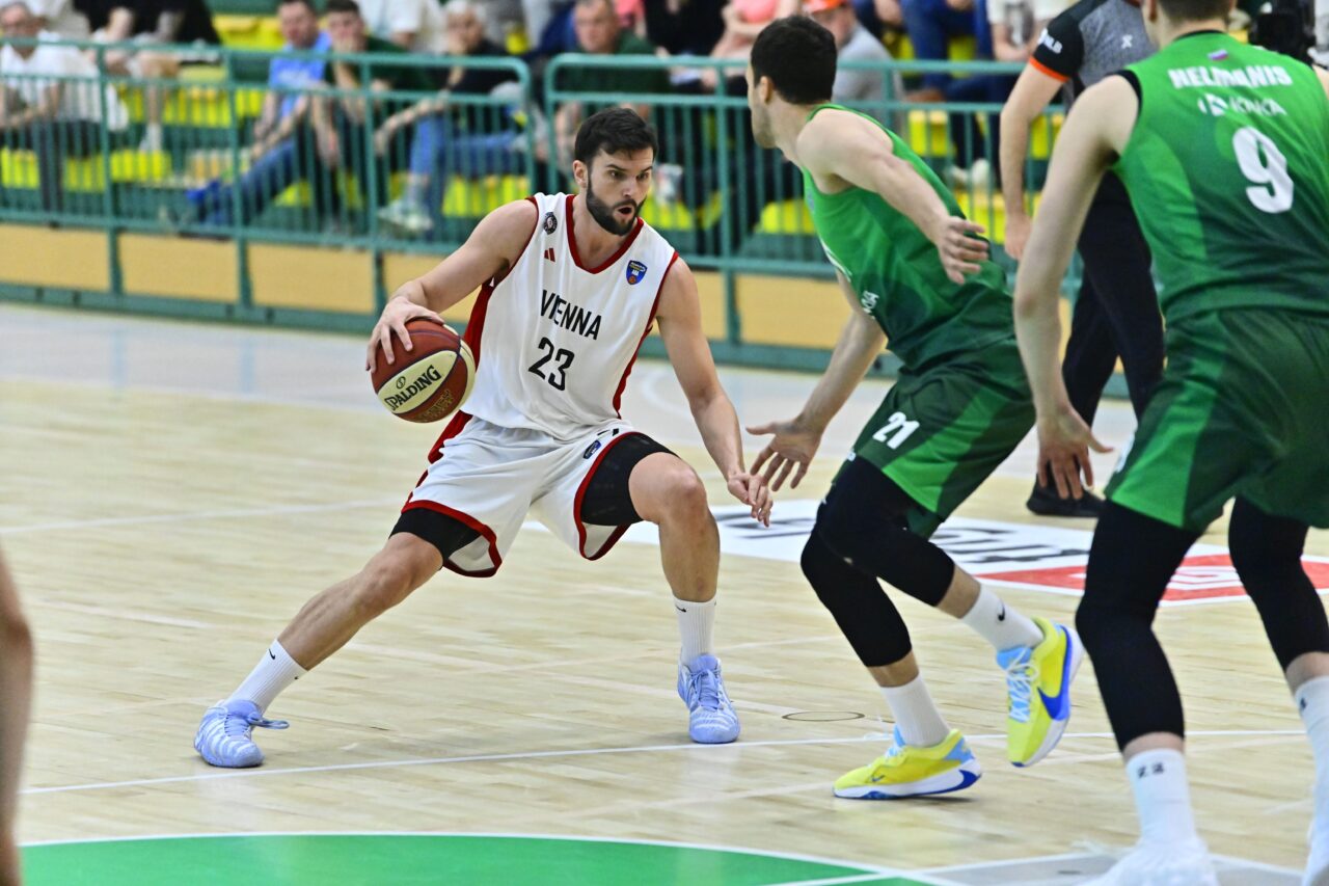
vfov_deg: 6.9
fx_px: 7382
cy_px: 443
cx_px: 664
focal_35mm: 200
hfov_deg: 10.3
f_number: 2.8
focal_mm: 200
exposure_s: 1/1600
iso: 4000
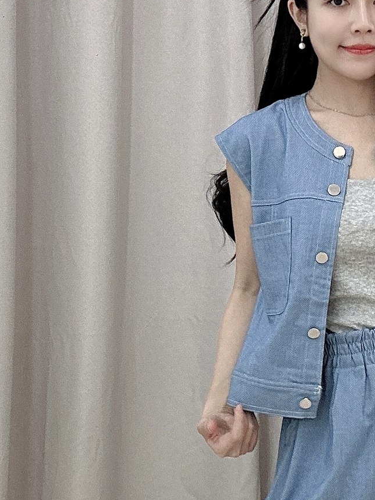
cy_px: 447
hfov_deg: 22.3
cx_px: 351
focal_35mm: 64
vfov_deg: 29.1
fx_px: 925
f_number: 1.9
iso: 100
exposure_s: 1/50
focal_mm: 2.69
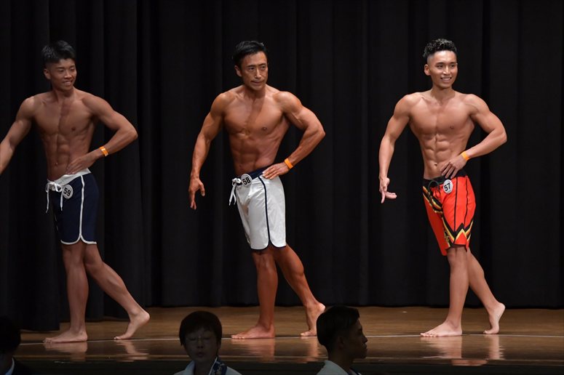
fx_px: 3523
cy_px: 188
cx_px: 282
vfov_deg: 6.1
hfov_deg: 9.2
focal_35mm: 225
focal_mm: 150
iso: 5000
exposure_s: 1/400
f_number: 5.6
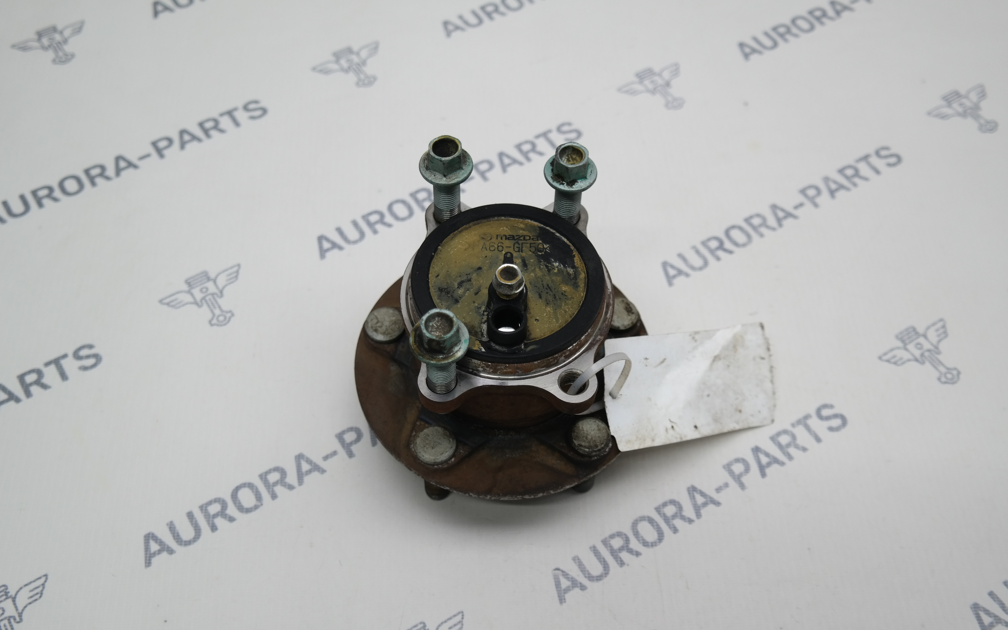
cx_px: 506
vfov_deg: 30.5
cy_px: 319
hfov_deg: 47.2
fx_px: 1154
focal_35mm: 42
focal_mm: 27
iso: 200
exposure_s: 1/100
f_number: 4
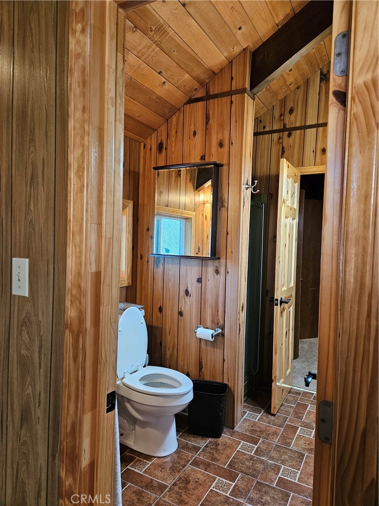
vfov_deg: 73.9
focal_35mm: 23
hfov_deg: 58.9
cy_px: 253
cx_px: 190
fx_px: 336
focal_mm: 5.4
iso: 320
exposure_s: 1/120
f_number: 1.8
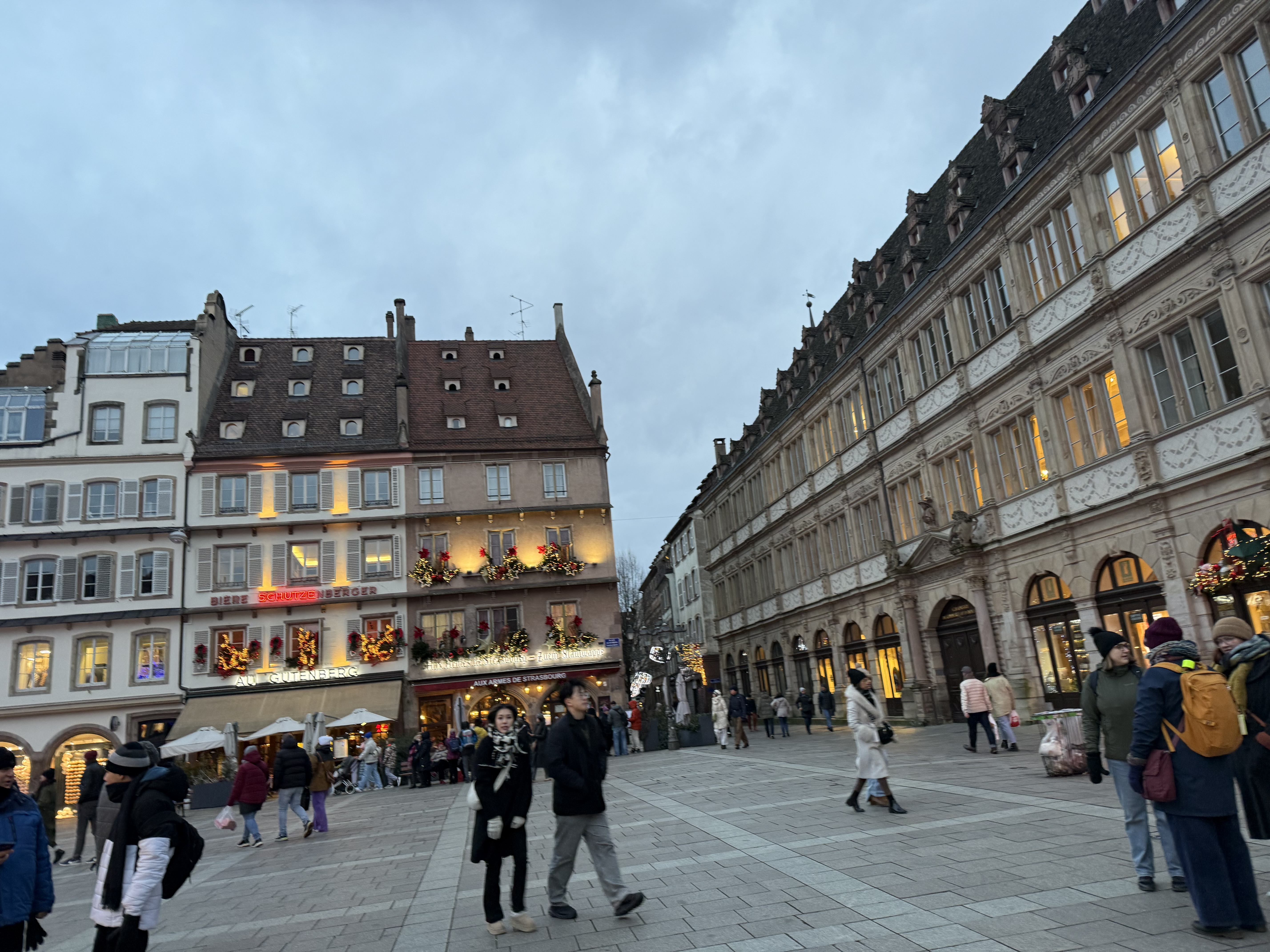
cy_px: 476
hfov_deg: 71.6
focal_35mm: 24
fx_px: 881
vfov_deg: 56.8
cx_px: 635
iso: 160
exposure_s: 1/100
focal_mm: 6.76
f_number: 1.78
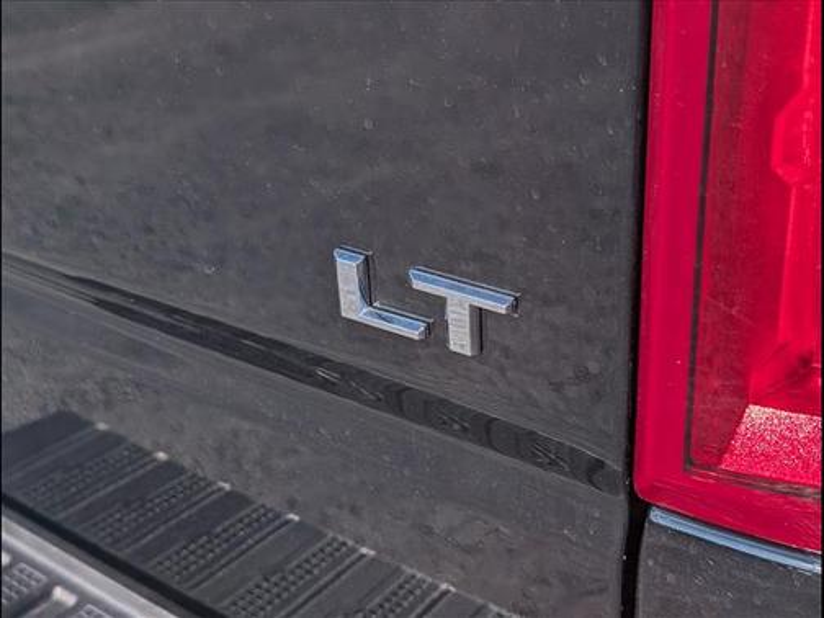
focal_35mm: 49
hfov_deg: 38.9
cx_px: 412
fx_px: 1166
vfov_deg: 29.7
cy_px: 309
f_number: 1.68
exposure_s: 1/769
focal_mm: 6.9
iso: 20
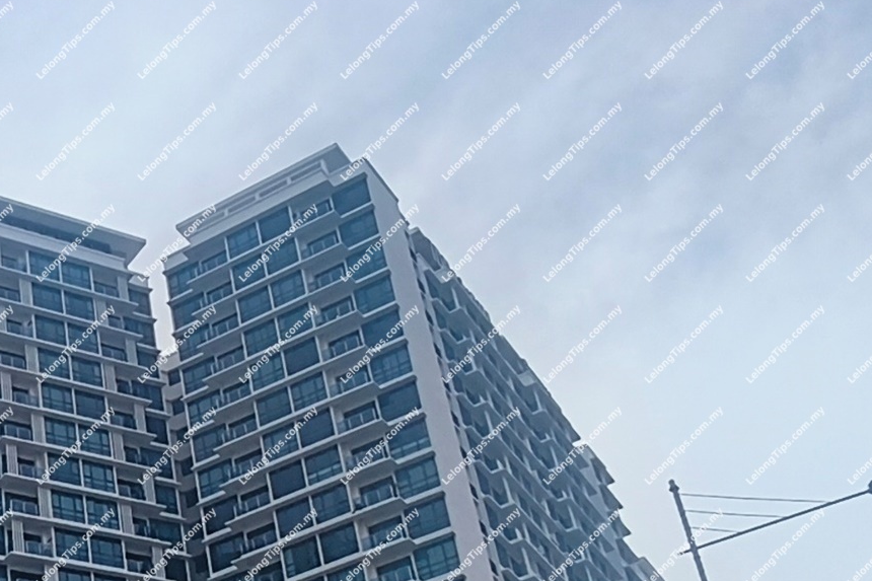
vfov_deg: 24.8
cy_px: 425
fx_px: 1308
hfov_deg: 33.2
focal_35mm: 54
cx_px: -36
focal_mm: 1.65
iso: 50
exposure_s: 1/3268
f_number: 2.2
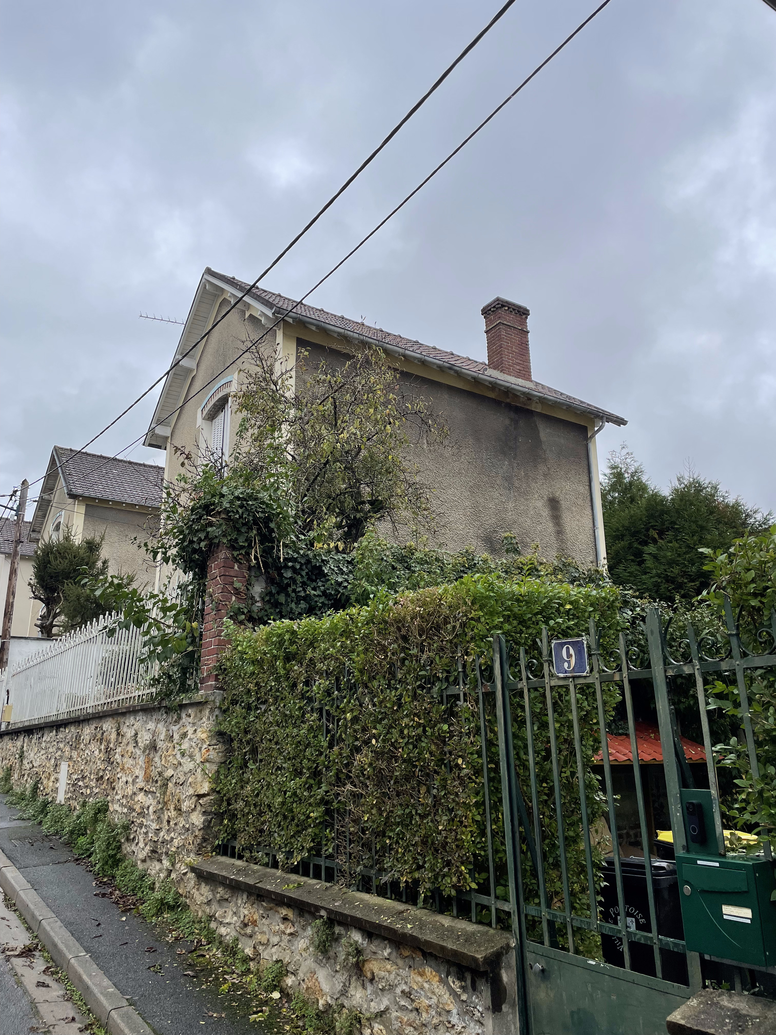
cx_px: 388
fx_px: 777
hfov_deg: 53.1
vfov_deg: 67.3
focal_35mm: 26
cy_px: 518
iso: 32
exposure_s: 1/1147
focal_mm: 4.2
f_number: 1.6
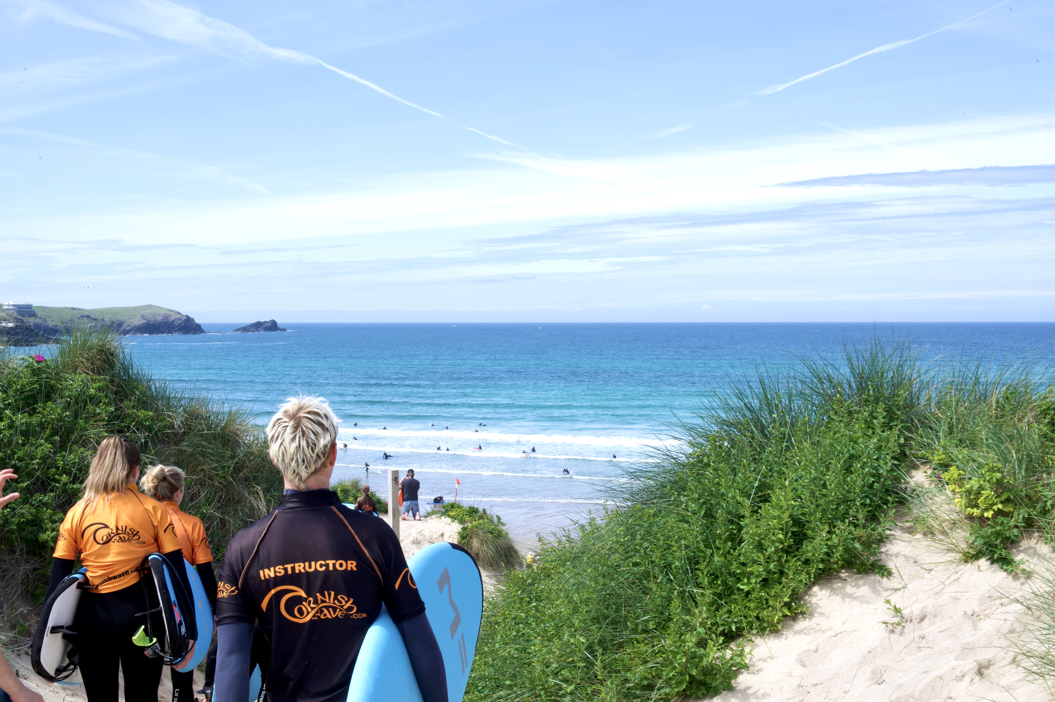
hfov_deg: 45.5
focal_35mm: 43
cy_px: 351
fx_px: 1259
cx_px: 528
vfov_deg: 31.1
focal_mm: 43
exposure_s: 1/100
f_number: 22
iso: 250
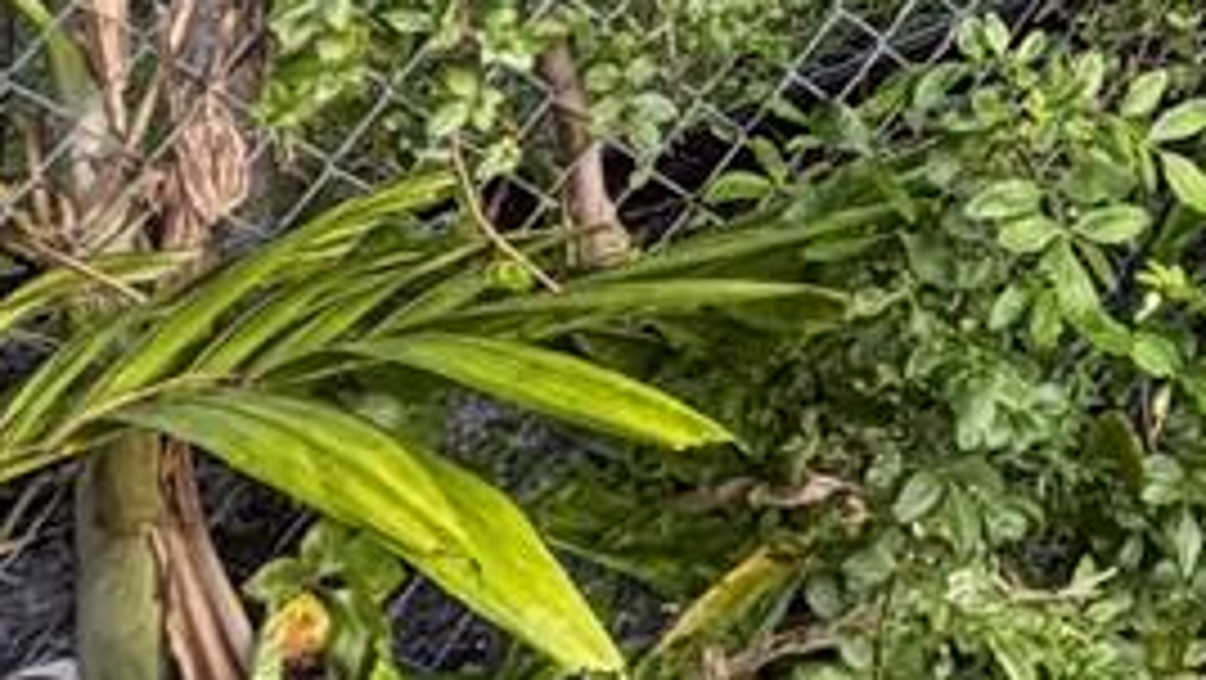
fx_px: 2911
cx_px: 2318
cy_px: -775
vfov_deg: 11.6
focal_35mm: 91
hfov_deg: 17.6
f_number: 2.2
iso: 100
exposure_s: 1/121
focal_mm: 2.22
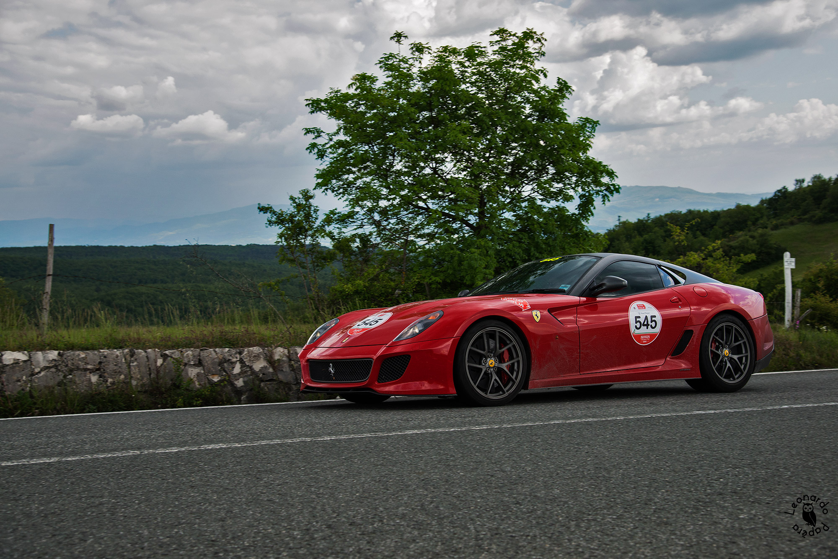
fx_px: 1118
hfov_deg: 41.1
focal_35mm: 48
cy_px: 280
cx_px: 419
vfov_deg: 28.1
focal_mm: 48
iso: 400
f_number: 6.3
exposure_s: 1/800
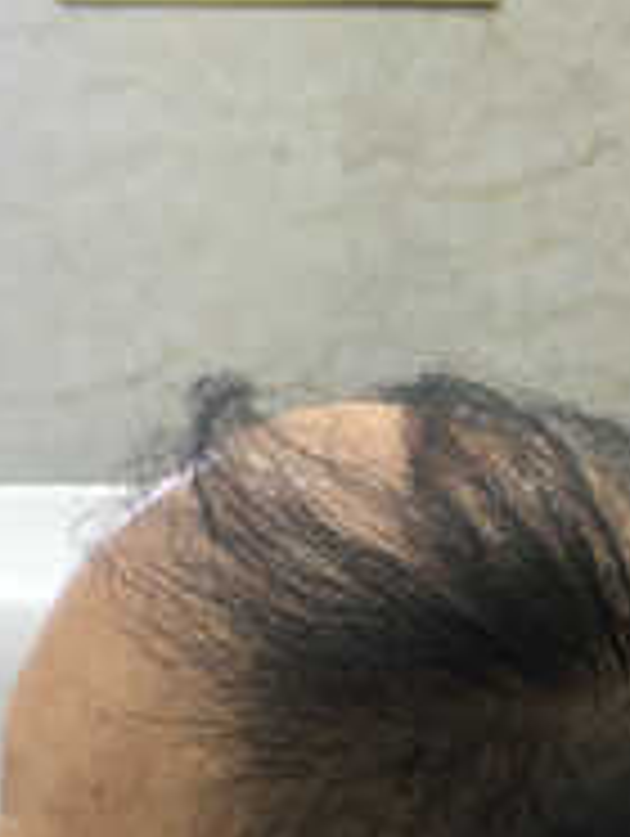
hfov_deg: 20.9
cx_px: 452
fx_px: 1695
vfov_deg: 27.0
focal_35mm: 70
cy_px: 711
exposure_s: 1/33
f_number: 2.2
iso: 80
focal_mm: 4.15
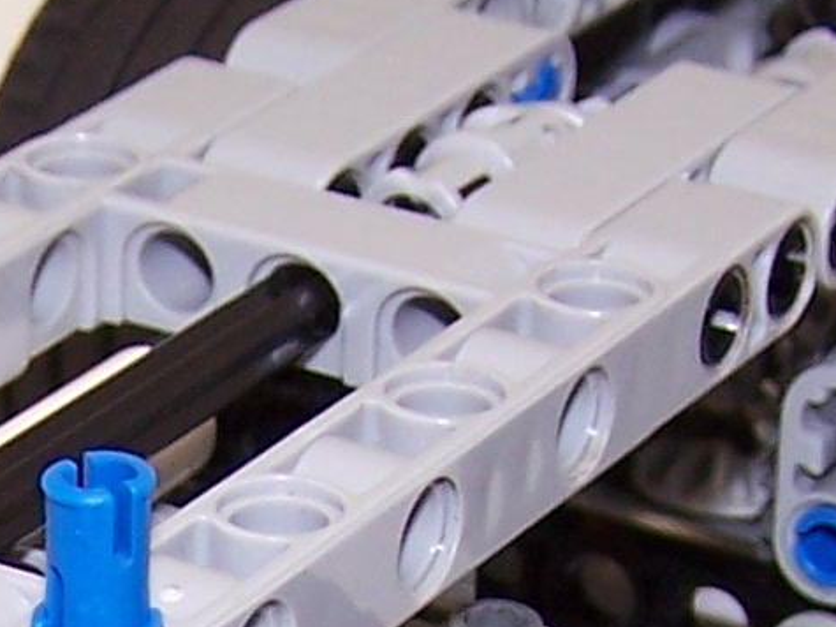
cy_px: 1182
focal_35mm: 206
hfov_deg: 9.5
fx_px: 4974
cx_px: 5
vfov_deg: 7.0
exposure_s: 1/60
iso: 80
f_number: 2.8
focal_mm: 6.3
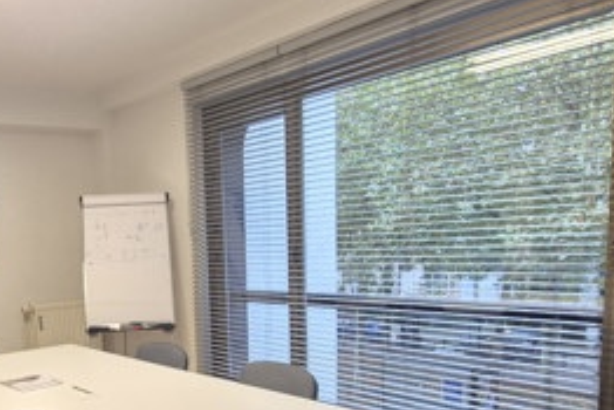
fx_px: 563
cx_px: 134
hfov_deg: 53.8
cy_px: 335
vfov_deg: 38.3
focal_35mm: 33
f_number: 2.2
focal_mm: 2.2
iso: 320
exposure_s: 1/50
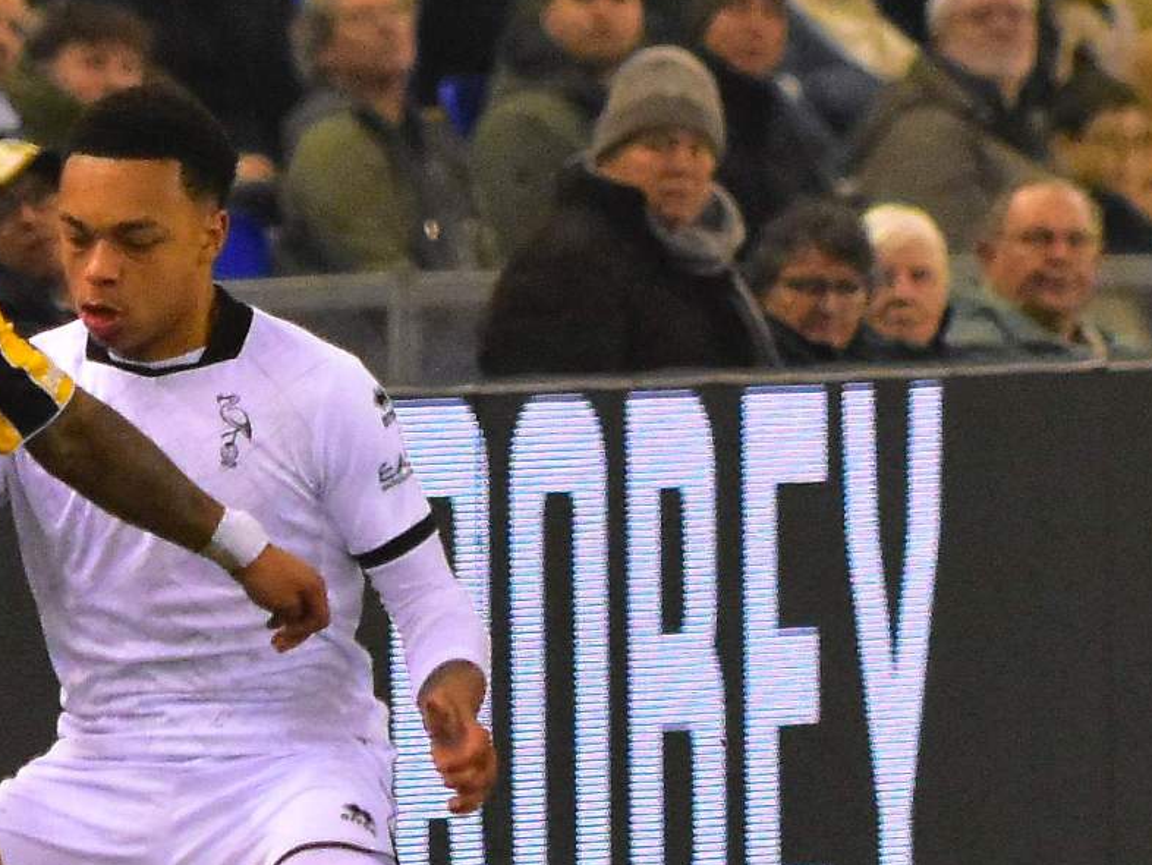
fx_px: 21106
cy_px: 661
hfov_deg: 3.1
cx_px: -94
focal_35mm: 634
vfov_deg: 2.3
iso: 3600
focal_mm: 180
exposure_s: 1/1000
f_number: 2.8
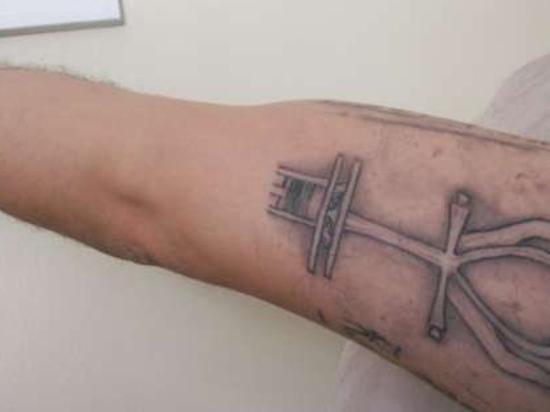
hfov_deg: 36.8
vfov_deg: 28.0
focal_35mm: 52
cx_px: 277
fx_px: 826
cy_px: 235
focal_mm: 6
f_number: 2.7
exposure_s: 1/19.8
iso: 160
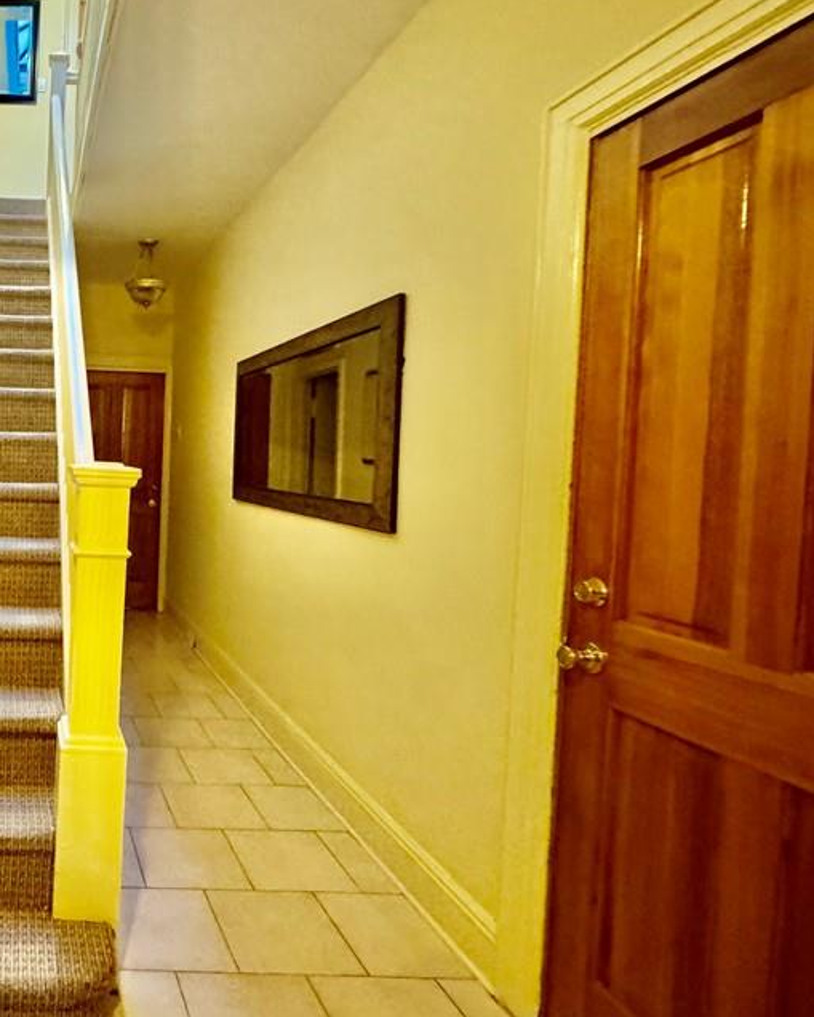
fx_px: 662
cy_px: 481
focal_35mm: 22
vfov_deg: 75.0
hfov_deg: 52.0
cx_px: 22
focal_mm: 2.22
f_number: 2.2
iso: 1250
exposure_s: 1/30
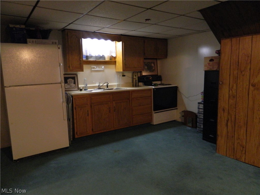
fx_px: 188
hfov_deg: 69.4
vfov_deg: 54.9
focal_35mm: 25
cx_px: 130
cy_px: 98
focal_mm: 4.5
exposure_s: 1/15
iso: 400
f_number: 3.1
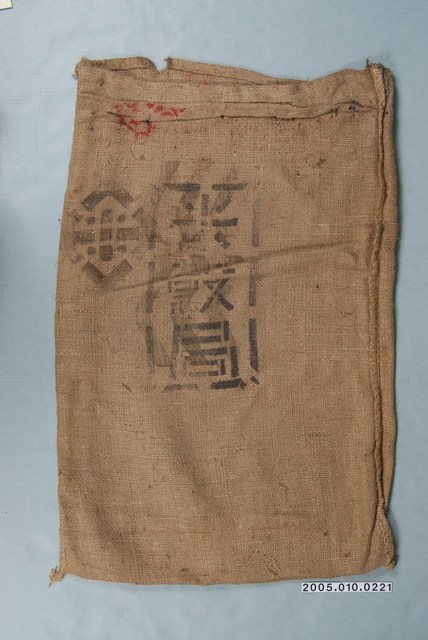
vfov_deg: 35.0
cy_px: 320
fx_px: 1014
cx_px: 214
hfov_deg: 23.8
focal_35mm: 57
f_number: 8
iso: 100
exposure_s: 1/125
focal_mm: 38
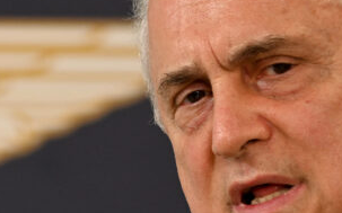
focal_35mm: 826
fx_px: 7695
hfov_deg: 2.5
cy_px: 232
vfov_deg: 1.6
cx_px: -59
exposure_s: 1/200
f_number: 4
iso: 1000
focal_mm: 240
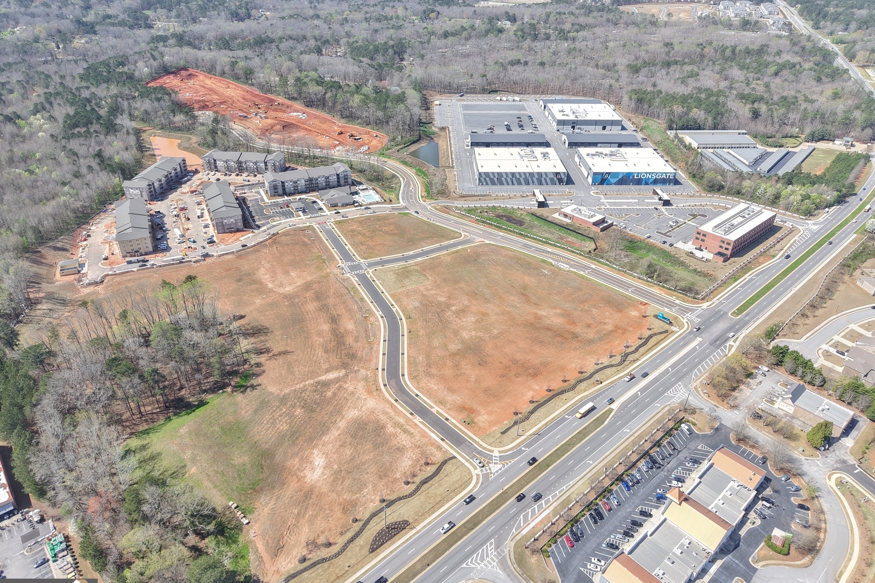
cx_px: 437
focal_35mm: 25
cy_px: 283
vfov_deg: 51.3
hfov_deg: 71.5
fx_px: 608
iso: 160
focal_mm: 8.67
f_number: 1.8
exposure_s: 1/1600
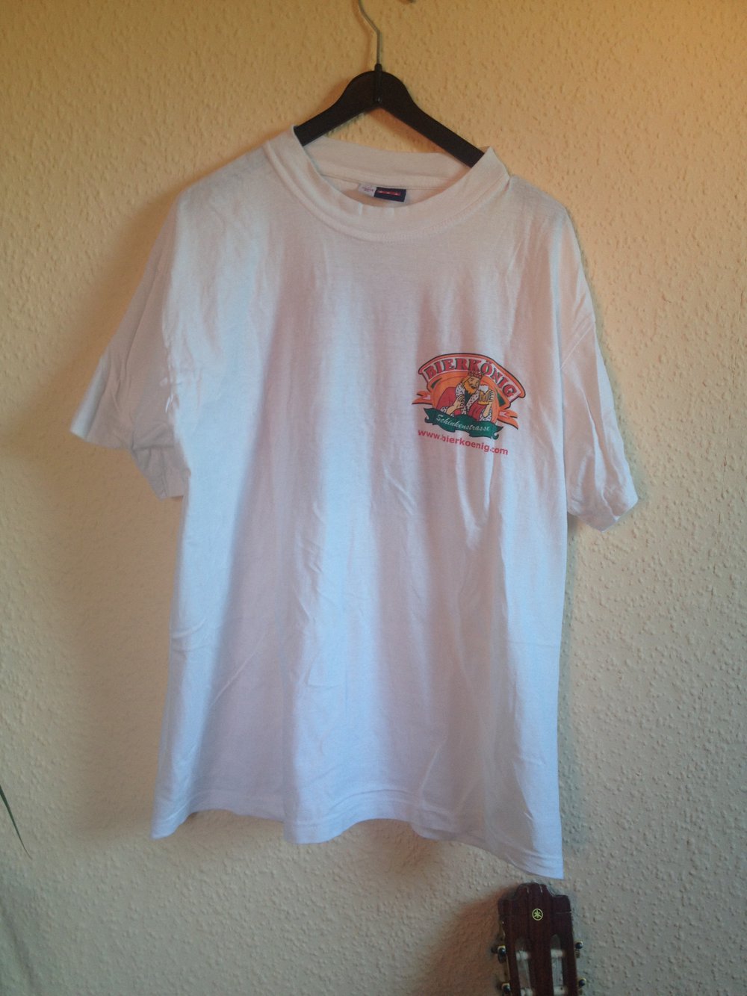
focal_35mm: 35
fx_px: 1007
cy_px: 498
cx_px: 374
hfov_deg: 40.7
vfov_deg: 52.6
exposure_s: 1/24
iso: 50
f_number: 2.4
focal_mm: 4.28
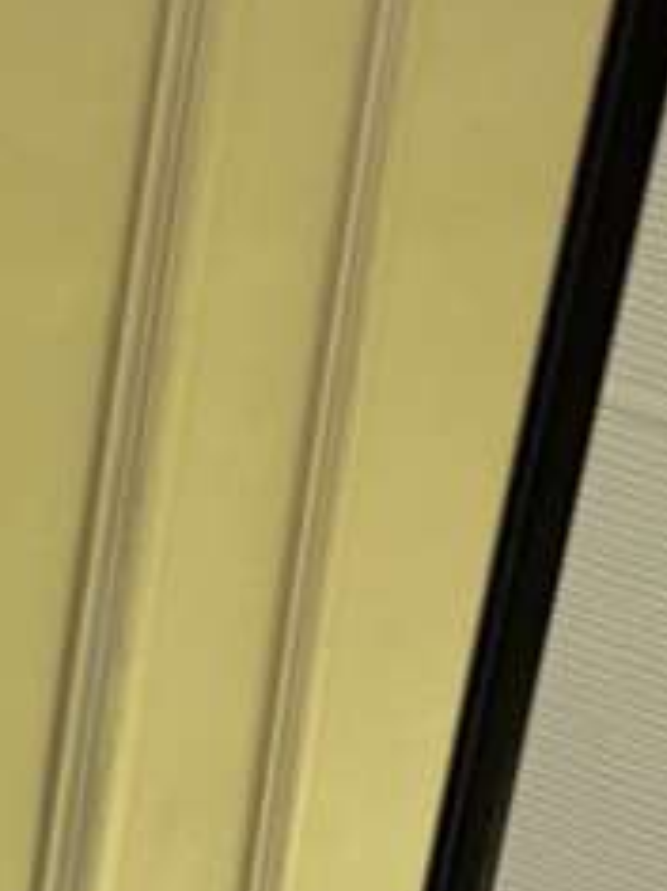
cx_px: -337
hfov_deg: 10.9
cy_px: 284
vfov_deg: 15.0
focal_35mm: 131
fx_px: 3369
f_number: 1.78
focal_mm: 6.86
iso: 250
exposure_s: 1/60
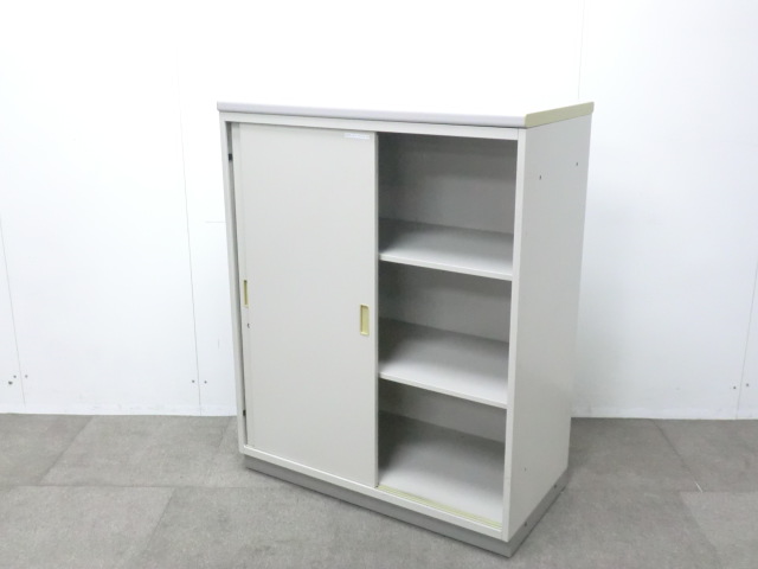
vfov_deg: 37.7
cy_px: 284
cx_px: 379
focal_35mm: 38
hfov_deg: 49.0
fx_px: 832
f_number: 3.9
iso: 800
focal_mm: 6.9
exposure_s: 1/40
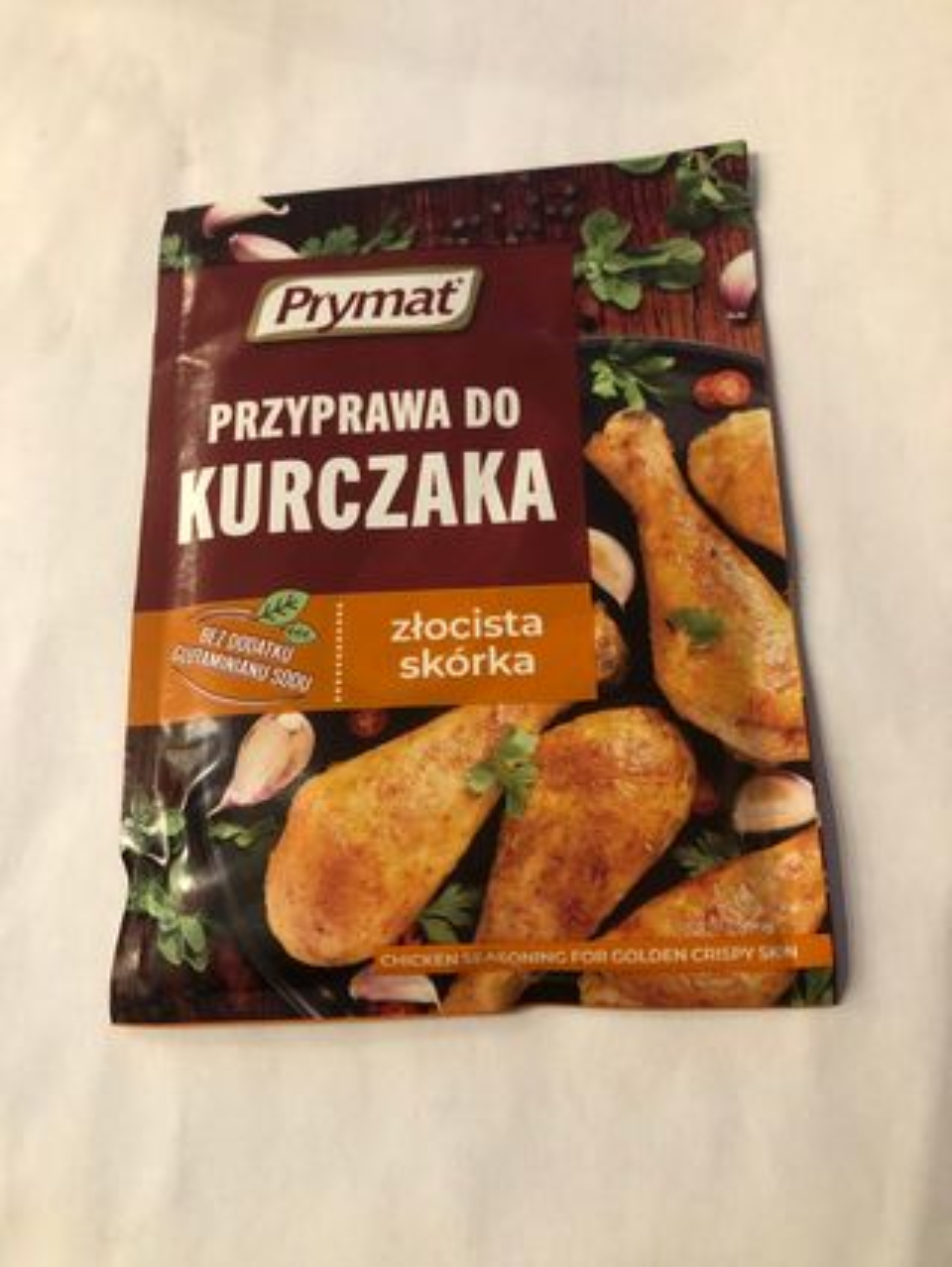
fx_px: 1026
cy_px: 634
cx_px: 476
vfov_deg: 63.4
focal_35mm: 28
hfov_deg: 49.8
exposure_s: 1/13
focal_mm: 3.99
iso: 100
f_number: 1.8
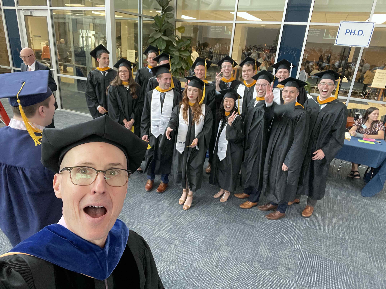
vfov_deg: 58.9
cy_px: 144
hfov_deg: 73.9
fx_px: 256
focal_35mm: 23
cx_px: 193
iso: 125
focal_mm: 2.71
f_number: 2.2
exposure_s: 1/60
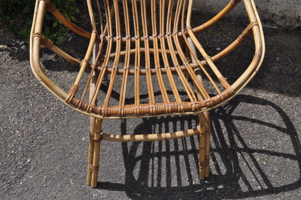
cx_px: 150
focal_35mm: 44
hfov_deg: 45.0
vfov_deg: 30.8
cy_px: 100
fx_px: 363
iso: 200
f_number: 9
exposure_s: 1/320
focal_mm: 29
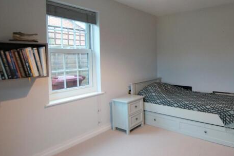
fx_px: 154
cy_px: 62
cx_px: 155
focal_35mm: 24
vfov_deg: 53.3
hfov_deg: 72.3
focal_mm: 11
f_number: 4
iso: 800
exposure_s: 1/60
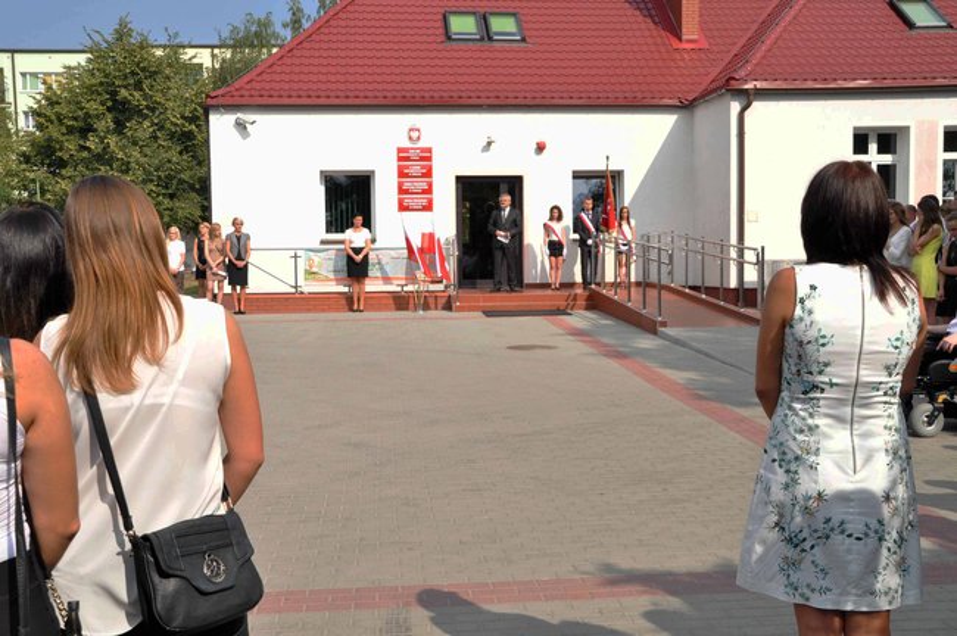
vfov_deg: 30.8
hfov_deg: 45.0
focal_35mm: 44
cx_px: 478
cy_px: 318
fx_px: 1155
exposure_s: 1/1000
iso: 1000
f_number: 13
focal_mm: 29
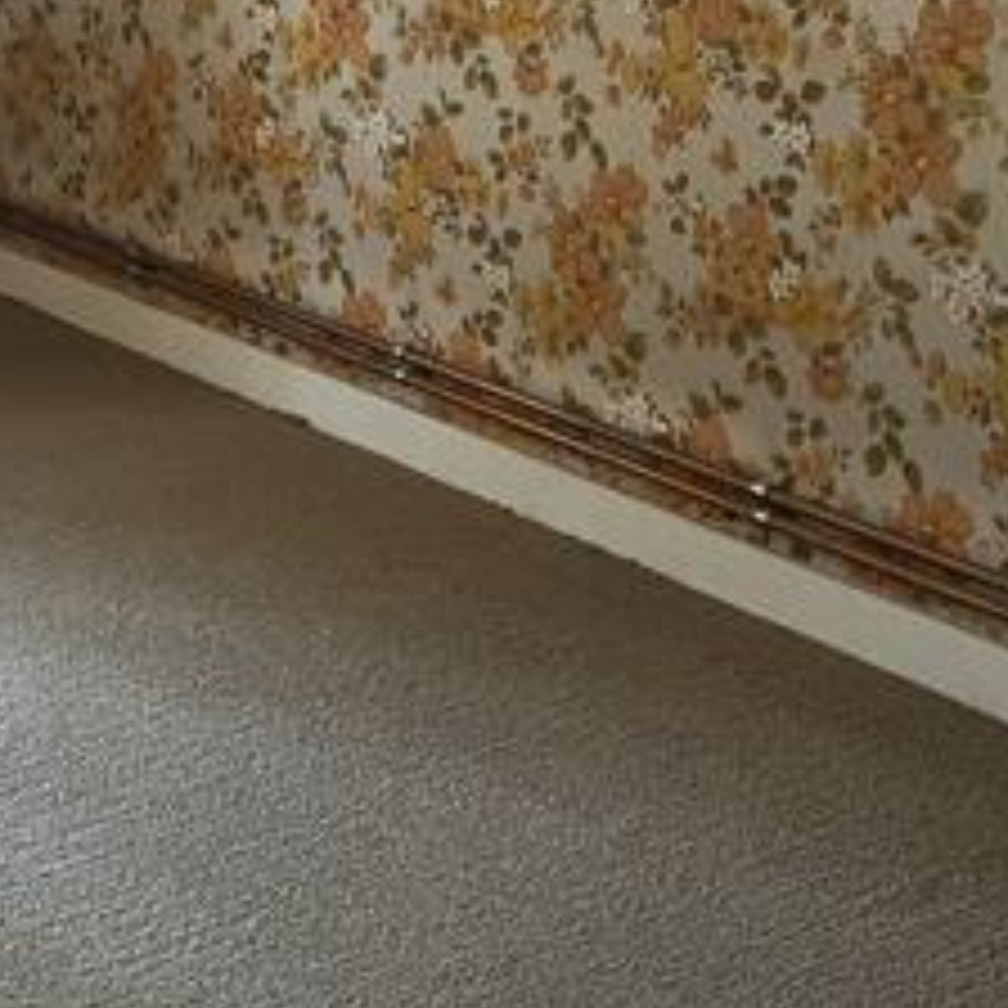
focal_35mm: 82
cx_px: 50
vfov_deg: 20.5
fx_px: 2701
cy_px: 0
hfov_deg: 20.6
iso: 640
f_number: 1.6
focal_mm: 5.1
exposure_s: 1/40
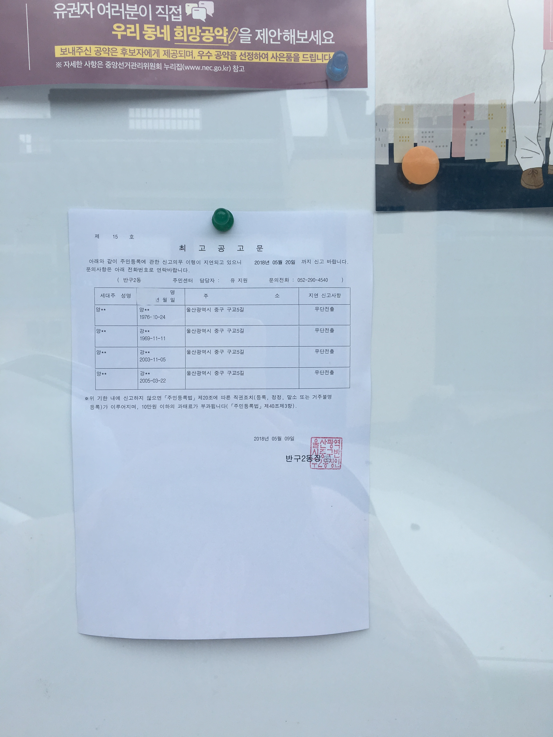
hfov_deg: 48.2
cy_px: 368
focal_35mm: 29
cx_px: 276
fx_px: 618
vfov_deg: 61.7
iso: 25
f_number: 2.2
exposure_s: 1/686
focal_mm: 4.15
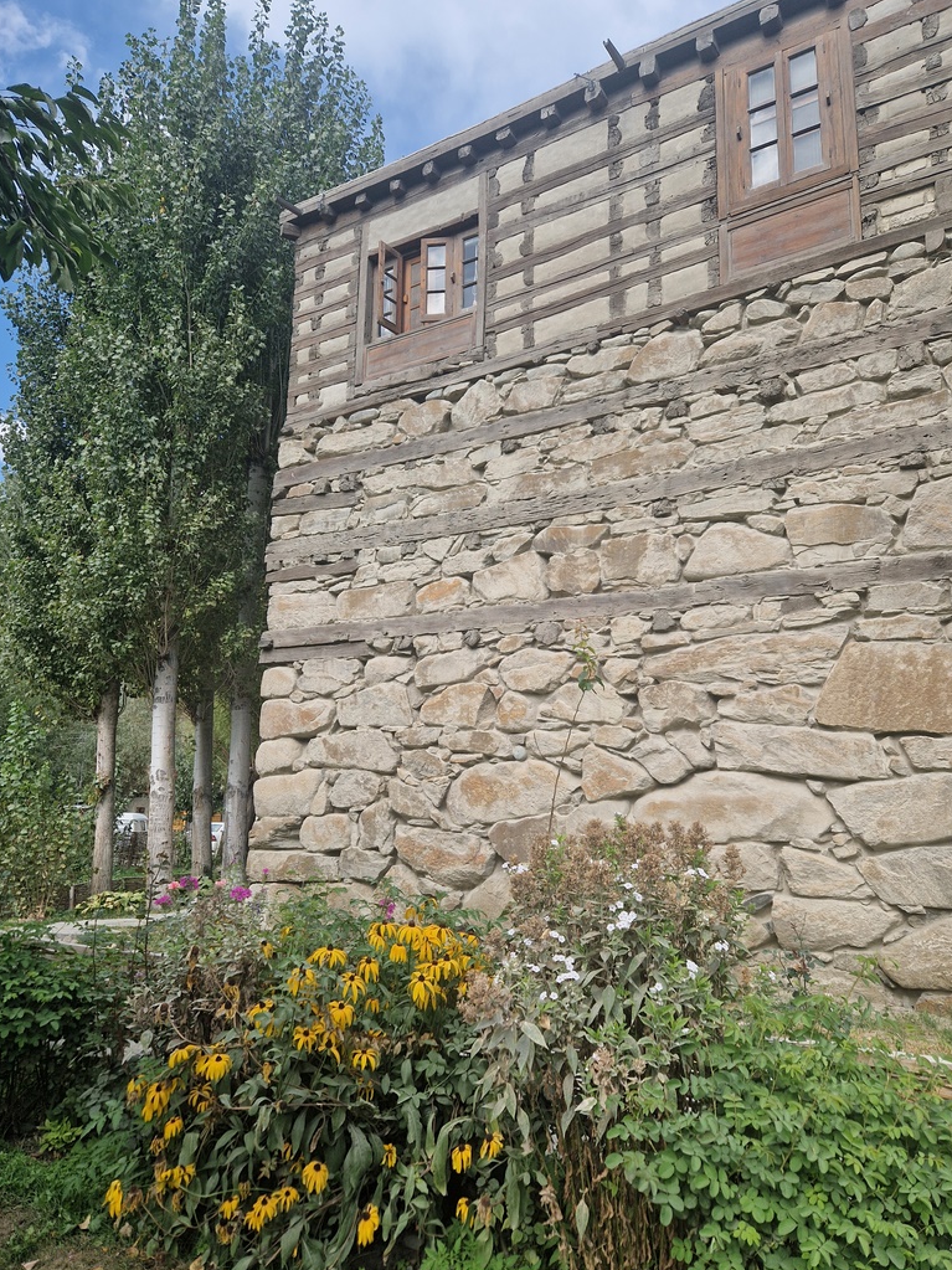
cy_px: 652
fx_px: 880
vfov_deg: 71.6
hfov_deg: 56.8
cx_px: 468
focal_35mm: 24
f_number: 1.8
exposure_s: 1/742
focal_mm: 5.4
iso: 50
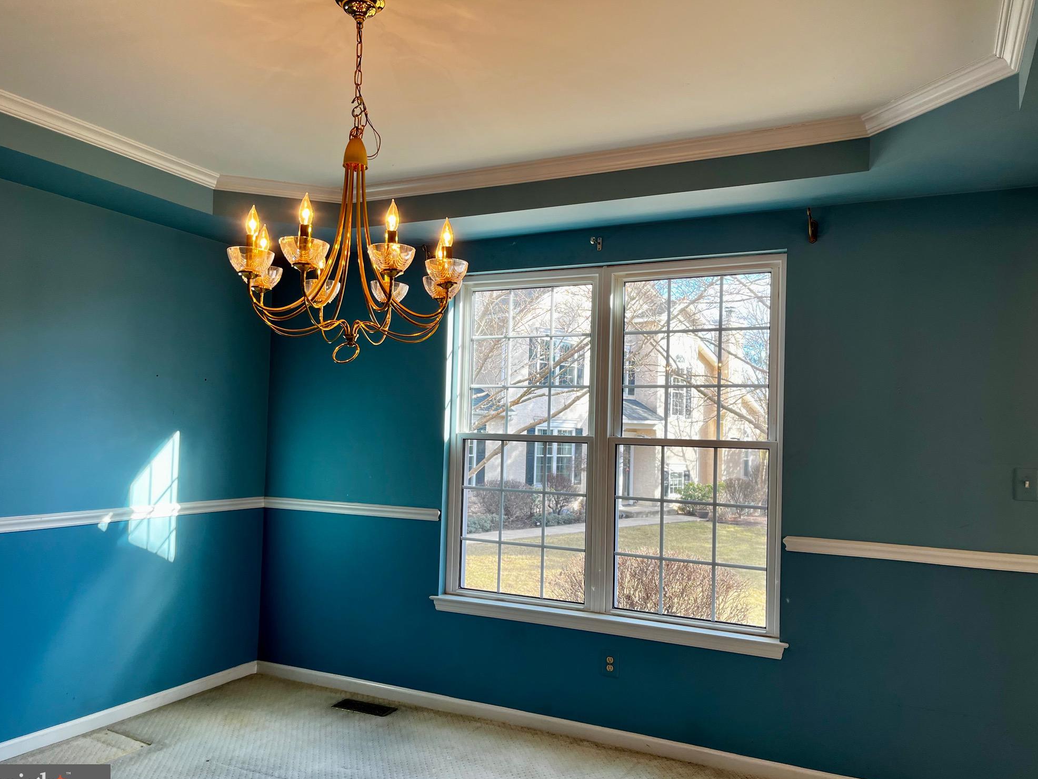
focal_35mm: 27
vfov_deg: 51.3
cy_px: 403
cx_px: 518
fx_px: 810
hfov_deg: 65.3
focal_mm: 5.1
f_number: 1.6
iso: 50
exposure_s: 1/164
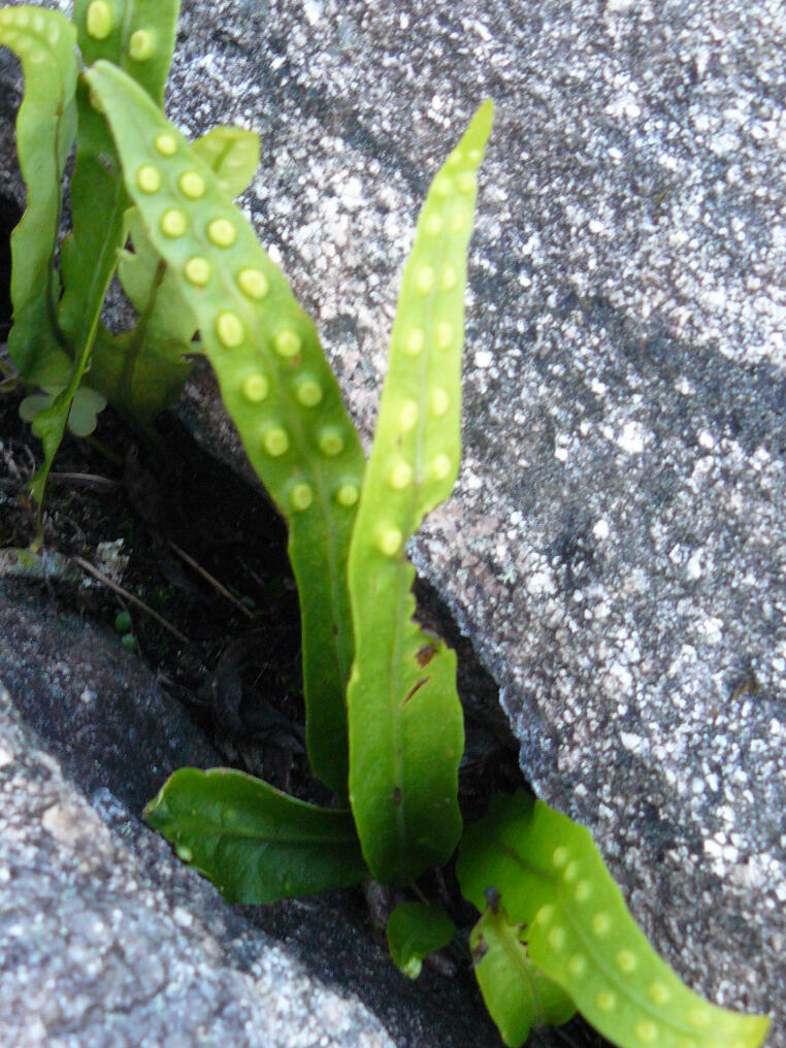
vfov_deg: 37.4
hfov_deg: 28.5
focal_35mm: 51
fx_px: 1544
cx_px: 301
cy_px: 455
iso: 200
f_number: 2.8
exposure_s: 1/50
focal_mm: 6
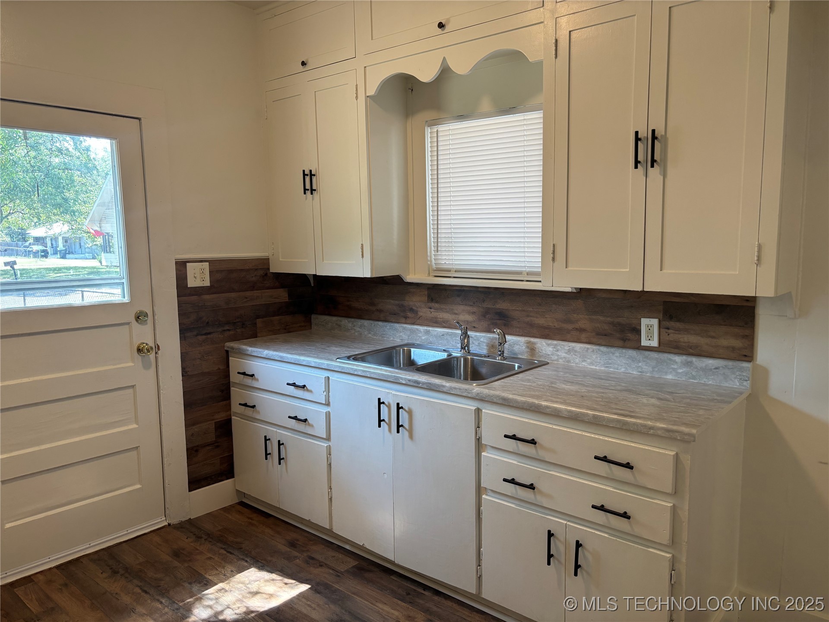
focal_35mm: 26
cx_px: 414
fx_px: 623
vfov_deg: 53.1
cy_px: 311
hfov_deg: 67.3
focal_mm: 5.96
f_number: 1.6
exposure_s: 1/120
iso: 100
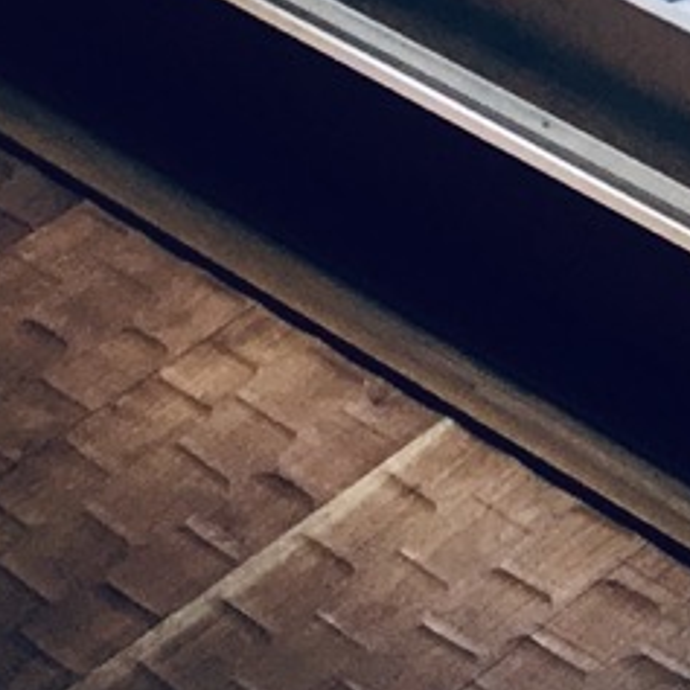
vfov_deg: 8.2
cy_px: -1563
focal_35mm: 173
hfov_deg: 9.4
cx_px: 1427
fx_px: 3901
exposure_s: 1/40
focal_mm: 4.15
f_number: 2.2
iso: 32
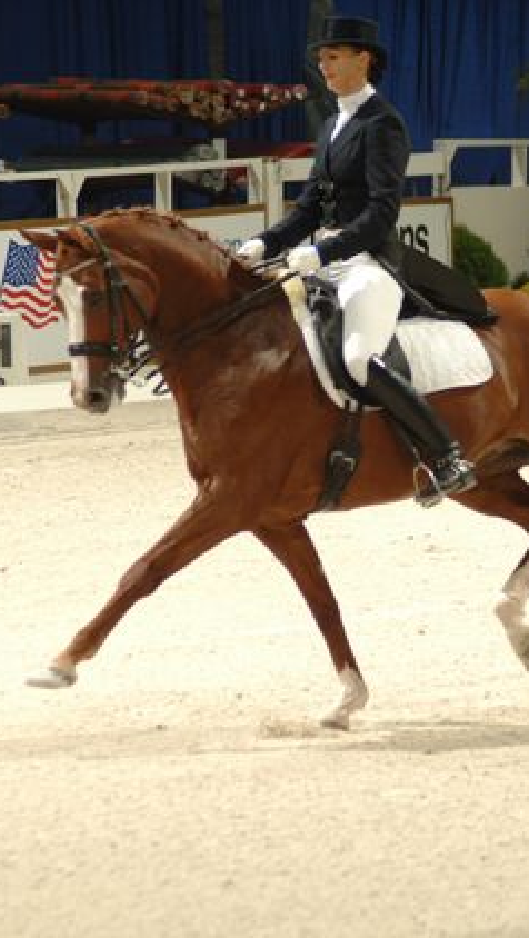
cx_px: 485
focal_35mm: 428
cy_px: 468
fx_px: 10652
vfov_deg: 5.0
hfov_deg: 2.8
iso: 400
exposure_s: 1/250
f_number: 5.6
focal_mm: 180
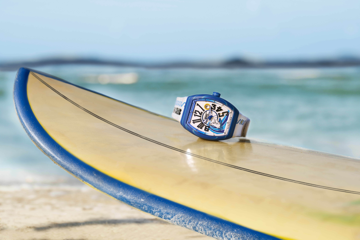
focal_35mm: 90
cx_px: 180
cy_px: 120
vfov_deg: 15.2
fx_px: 900
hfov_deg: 22.6
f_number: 8
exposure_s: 1/200
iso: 160
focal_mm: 90
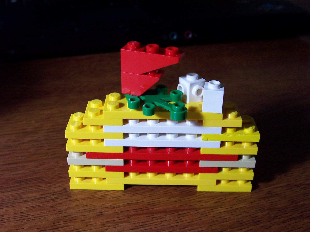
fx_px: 412
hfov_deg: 41.2
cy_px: 116
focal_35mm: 46
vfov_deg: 31.5
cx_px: 155
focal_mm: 7
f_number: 3
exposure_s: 1/30
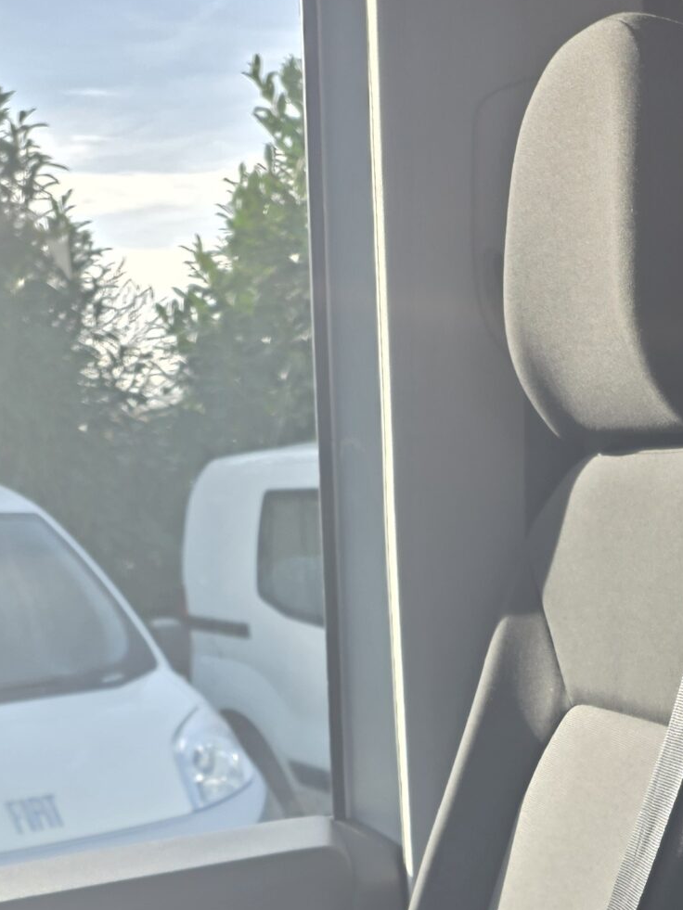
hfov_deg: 23.6
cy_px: 1129
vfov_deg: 27.7
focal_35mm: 60
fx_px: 1578
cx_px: 649
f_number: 1.7
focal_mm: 6.25
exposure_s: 1/359
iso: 32
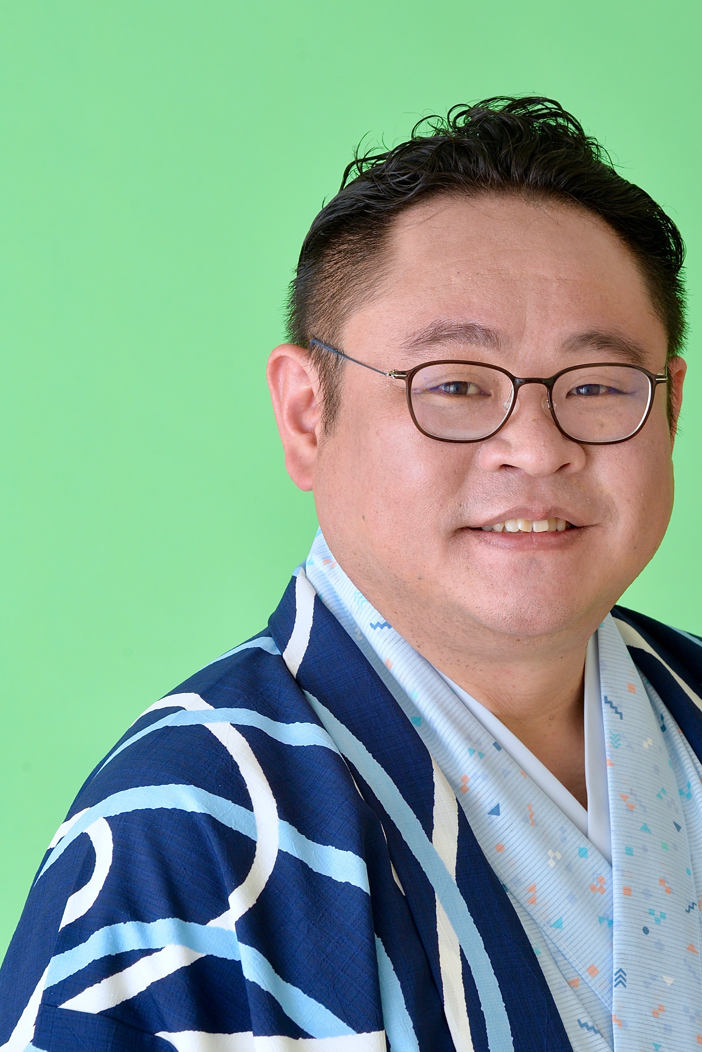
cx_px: 520
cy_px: 668
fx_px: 5465
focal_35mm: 187
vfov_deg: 11.0
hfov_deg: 7.3
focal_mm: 122
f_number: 16
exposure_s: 1/160
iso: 400
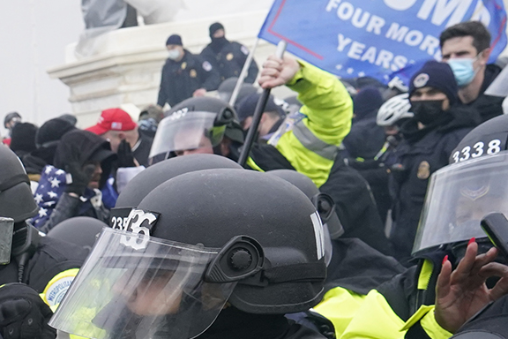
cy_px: 433
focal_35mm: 80
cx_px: -228
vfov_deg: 16.2
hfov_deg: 21.7
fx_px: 1129
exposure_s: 1/1600
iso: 2000
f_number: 5.6
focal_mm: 24
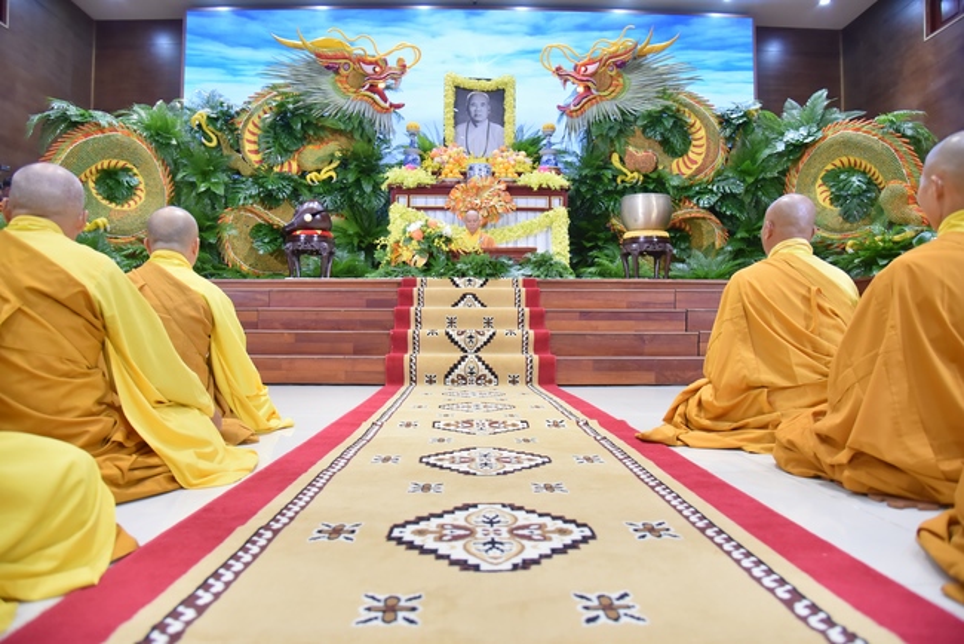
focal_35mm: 24
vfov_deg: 53.2
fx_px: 643
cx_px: 482
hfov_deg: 73.7
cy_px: 322
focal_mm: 24
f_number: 4
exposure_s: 1/125
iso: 1600
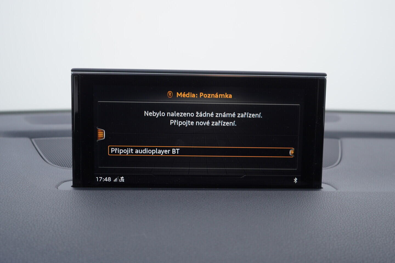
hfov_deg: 53.1
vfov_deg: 36.9
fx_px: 395
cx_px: 198
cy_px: 132
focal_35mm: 36
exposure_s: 1/50
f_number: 3.2
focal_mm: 24
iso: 125
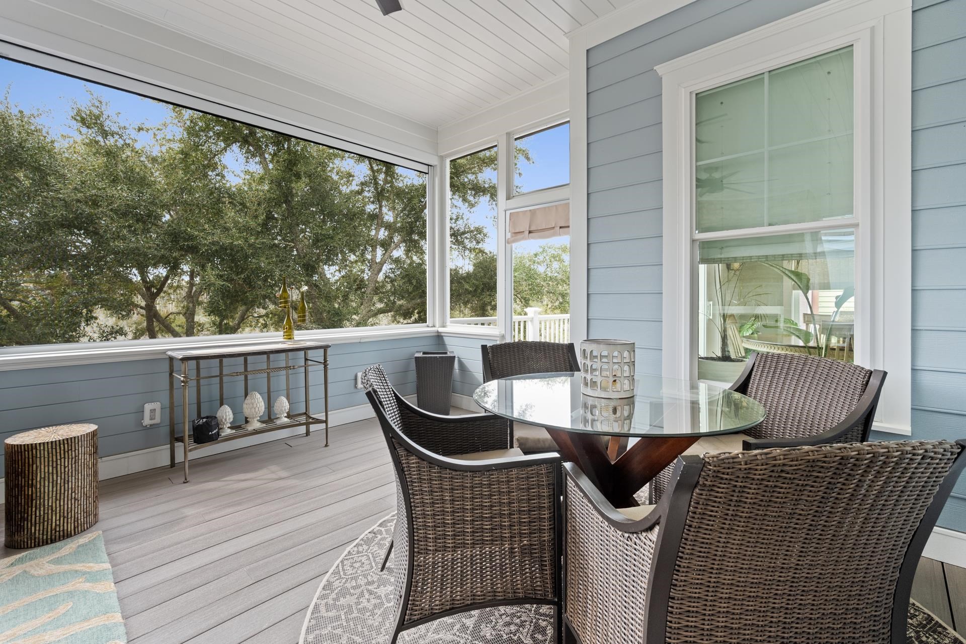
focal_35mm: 16
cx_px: 483
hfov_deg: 98.5
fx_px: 416
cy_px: 322
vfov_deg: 75.5
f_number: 9
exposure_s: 1/15
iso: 1250
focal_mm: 15.5
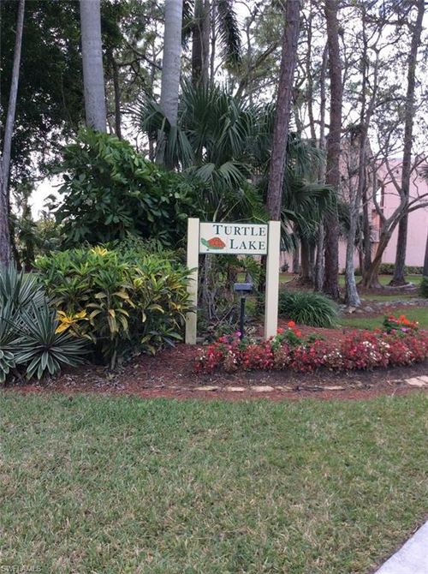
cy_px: 287
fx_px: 546
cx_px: 214
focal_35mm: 33
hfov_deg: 42.8
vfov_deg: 55.4
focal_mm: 3.3
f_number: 2.4
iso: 32
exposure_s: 1/311
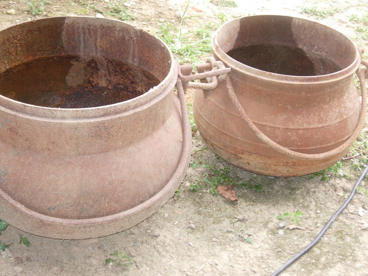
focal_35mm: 71
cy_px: 124
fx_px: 755
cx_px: 159
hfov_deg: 27.4
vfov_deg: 20.7
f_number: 3.5
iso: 79
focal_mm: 12.7
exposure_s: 1/39.1
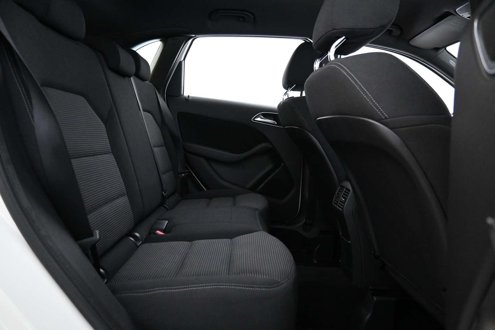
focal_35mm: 24
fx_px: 330
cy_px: 165
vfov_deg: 53.1
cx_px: 248
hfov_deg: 73.7
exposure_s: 1/25
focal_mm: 16
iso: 3600
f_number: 3.5
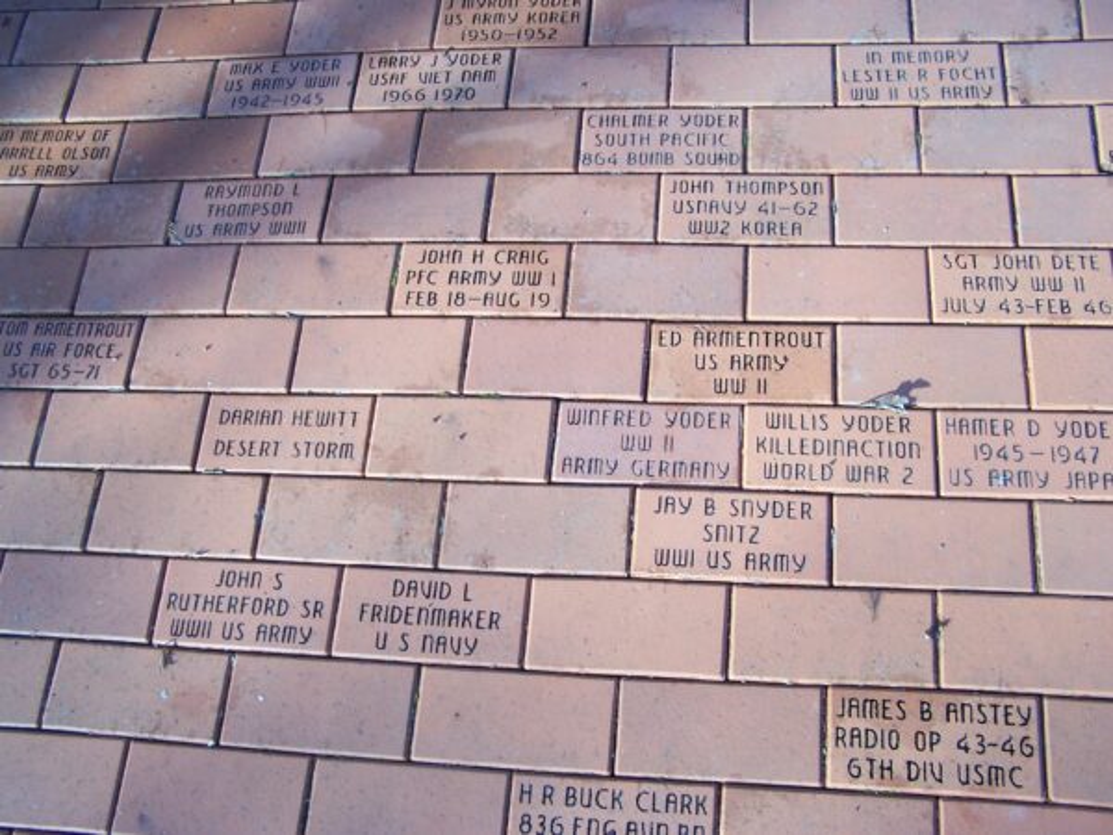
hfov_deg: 49.0
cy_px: 418
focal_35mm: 38
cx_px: 556
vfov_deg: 37.7
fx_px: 1222
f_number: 2.8
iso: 80
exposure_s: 1/250
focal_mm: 6.3
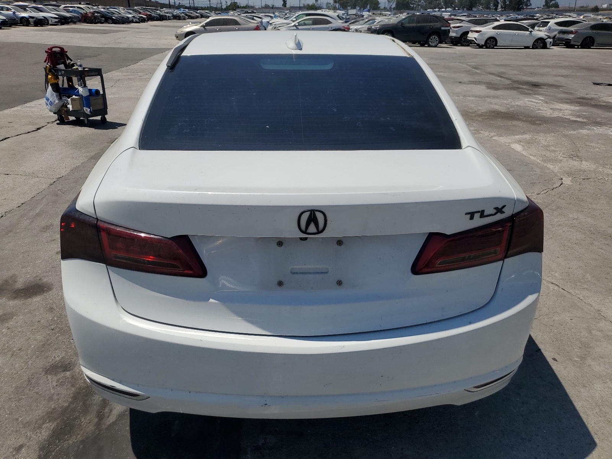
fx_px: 460
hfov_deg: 67.3
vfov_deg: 53.1
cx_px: 306
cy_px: 230
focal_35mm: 26
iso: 51
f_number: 1.5
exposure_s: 1/10000
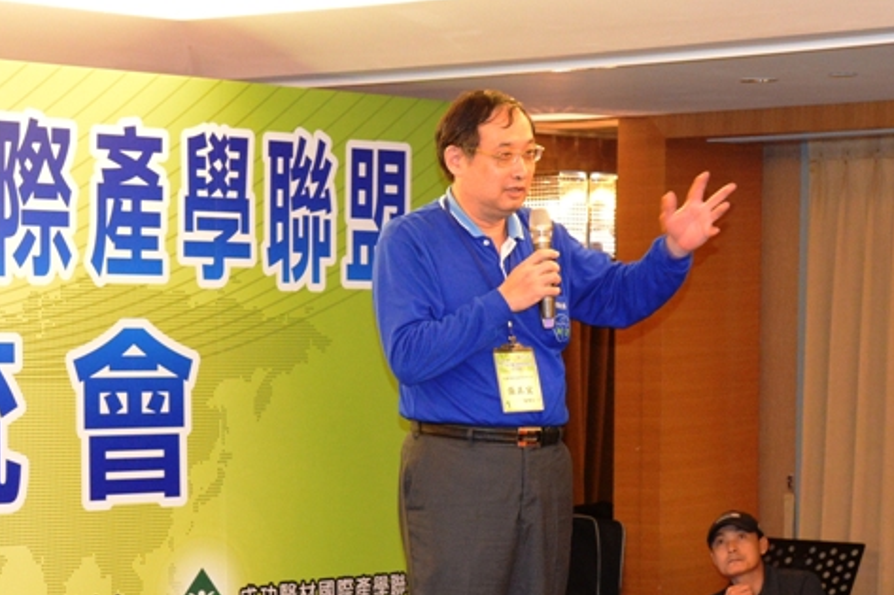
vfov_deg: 11.2
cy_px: 411
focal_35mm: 122
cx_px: 408
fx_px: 3028
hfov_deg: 16.8
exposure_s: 1/60
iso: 6400
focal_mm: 58
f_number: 5.6
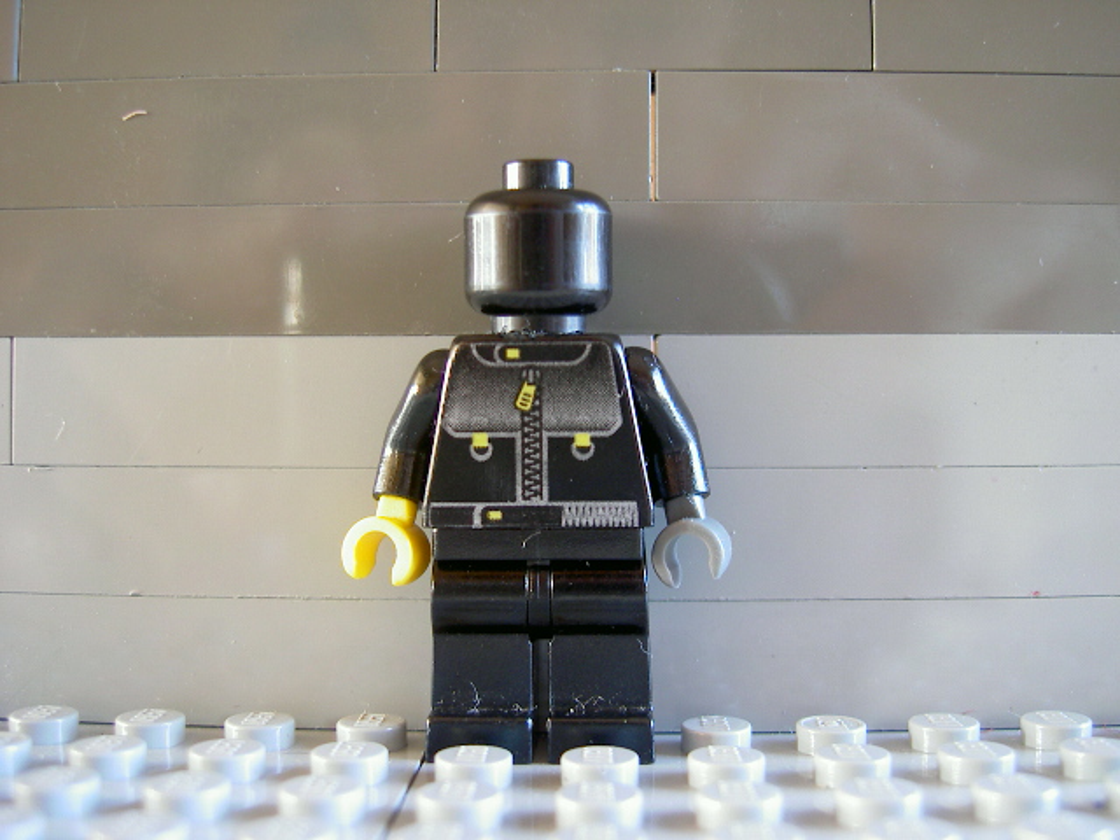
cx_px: 560
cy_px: 420
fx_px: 1262
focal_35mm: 39
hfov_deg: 47.9
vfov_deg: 36.8
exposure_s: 1/8
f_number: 2.8
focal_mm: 8
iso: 100
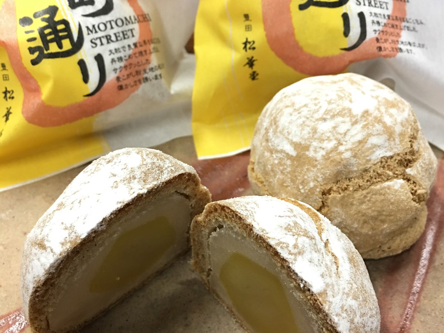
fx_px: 372
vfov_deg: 48.2
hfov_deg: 61.7
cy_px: 166
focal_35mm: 29
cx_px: 222
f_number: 2.2
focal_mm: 4.15
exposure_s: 1/15
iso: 50
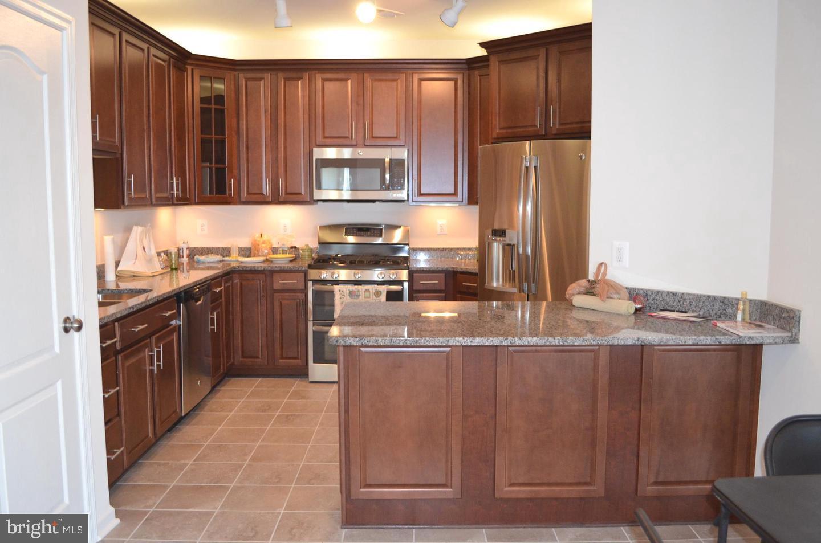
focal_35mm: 33
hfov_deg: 57.3
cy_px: 272
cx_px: 410
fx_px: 751
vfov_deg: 39.8
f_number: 3.8
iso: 1600
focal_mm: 22
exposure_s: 1/60
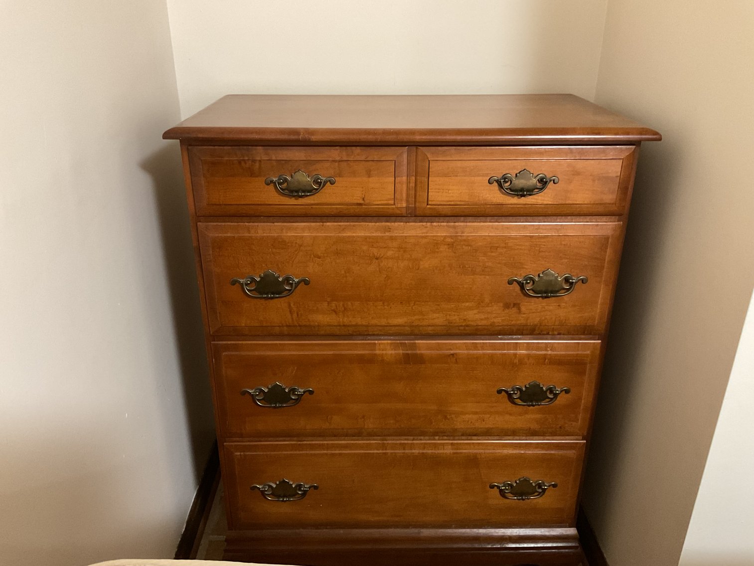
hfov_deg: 61.7
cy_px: 283
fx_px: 632
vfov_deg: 48.2
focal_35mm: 29
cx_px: 377
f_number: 1.8
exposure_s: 1/20
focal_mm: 3
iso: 500
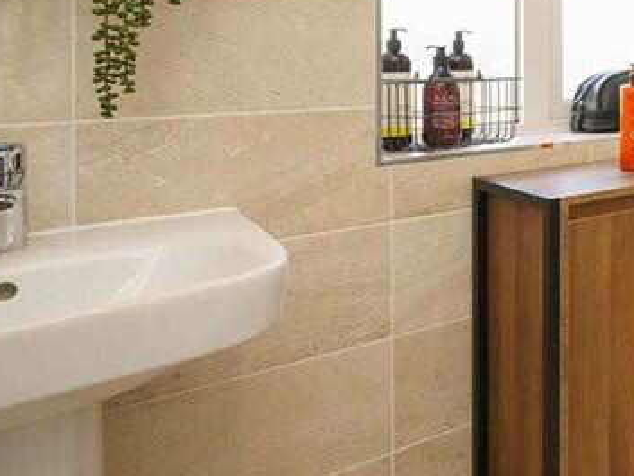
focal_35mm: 39
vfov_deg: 34.6
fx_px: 715
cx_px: 783
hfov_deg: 35.8
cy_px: 40
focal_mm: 14
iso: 100
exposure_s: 1/4
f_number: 11
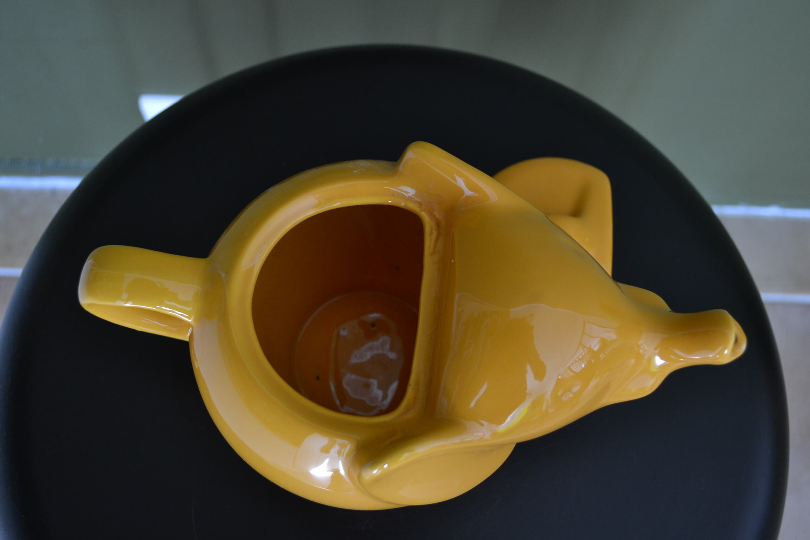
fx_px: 810
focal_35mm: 36
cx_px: 405
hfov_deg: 53.1
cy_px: 270
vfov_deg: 36.9
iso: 800
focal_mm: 24
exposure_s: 1/60
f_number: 4
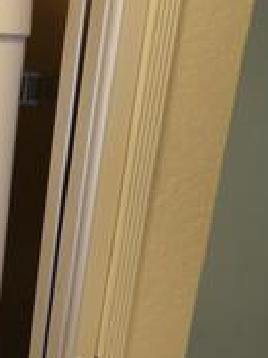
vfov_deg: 22.3
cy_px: 460
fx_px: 816
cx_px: -160
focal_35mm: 79
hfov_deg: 16.6
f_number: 3.4
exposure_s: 1/40
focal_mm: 4
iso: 160
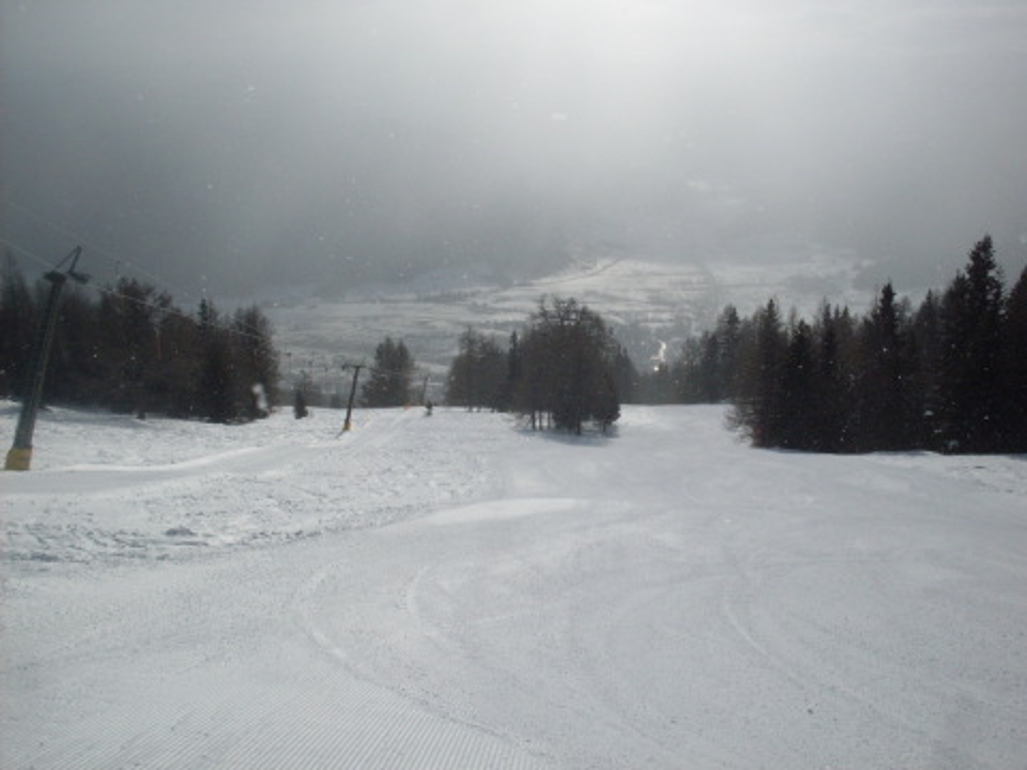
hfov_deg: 49.0
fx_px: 1127
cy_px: 385
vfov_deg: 37.7
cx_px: 514
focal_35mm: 38
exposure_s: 1/1000
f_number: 8.4
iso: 80
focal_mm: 6.3
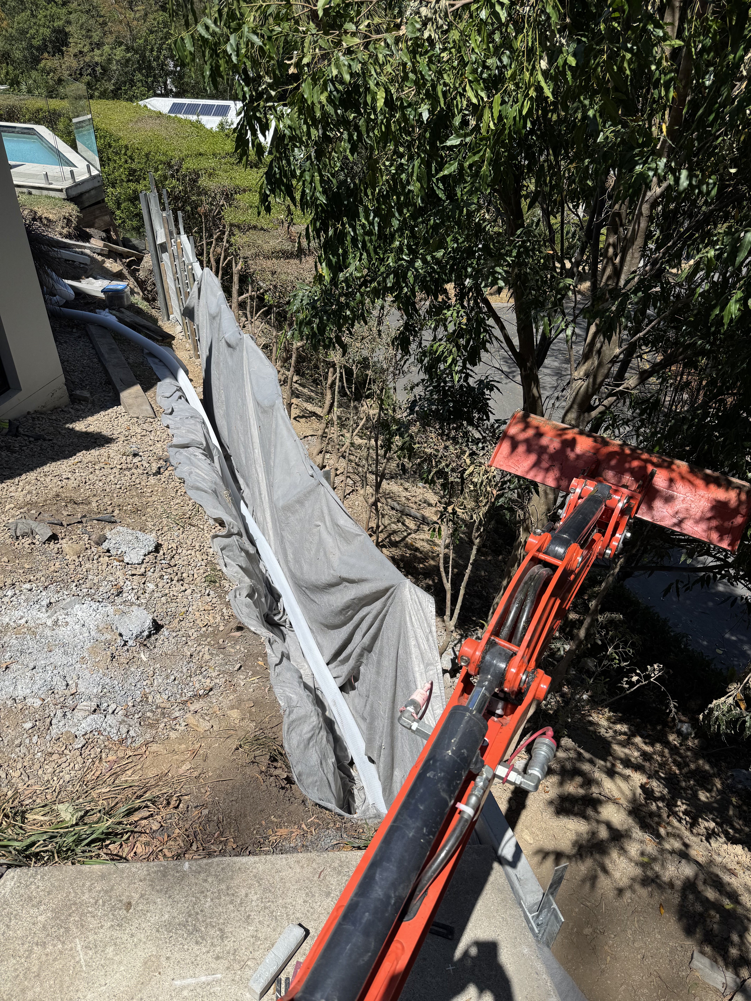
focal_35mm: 24
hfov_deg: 56.8
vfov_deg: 71.6
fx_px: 694
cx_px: 376
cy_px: 500
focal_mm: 6.76
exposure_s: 1/5348
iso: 80
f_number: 1.78
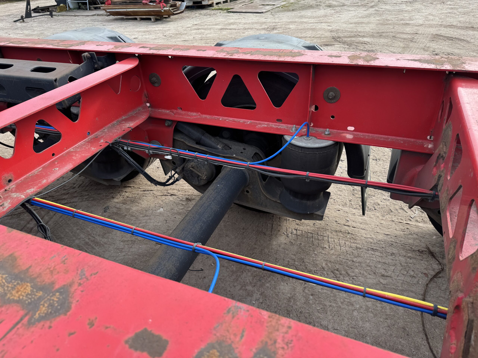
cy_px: 179
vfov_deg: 56.8
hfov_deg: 71.6
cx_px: 239
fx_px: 331
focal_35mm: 24
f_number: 1.78
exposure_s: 1/802
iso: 80
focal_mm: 6.76
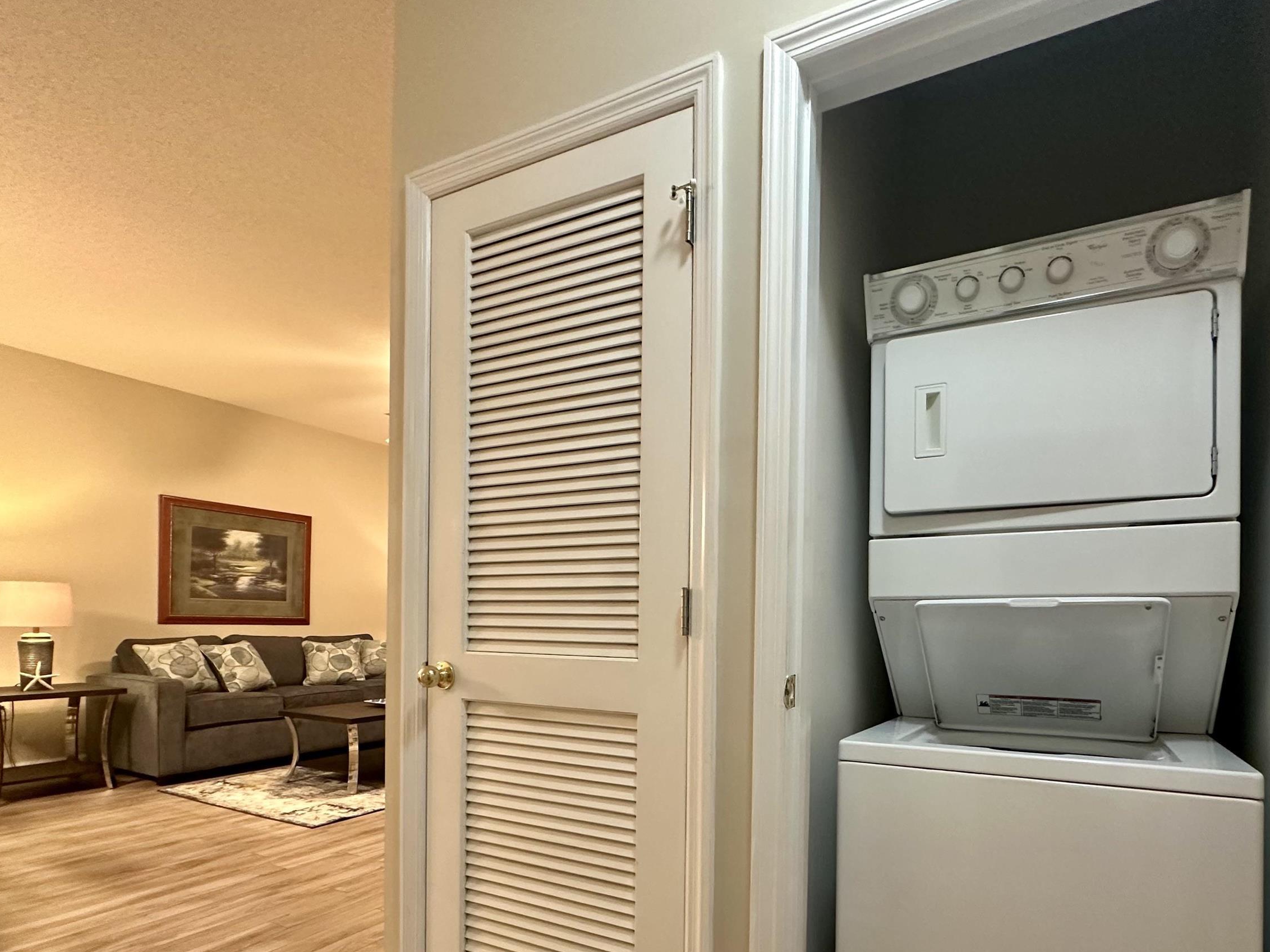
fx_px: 697
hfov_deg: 83.8
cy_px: 626
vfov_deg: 67.0
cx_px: 751
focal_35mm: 19
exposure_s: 1/60
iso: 320
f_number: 2.2
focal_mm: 2.22
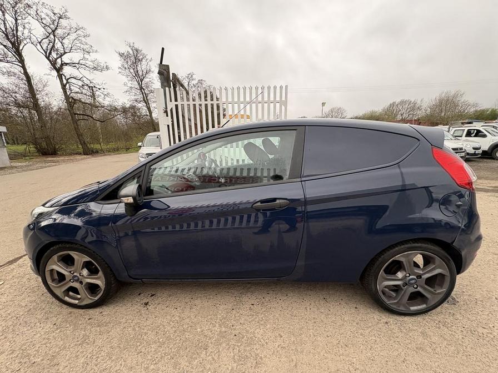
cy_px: 186
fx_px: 201
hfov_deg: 102.1
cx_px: 249
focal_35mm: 14
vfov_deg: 85.7
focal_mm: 2.22
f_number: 2.2
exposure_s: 1/354
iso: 64
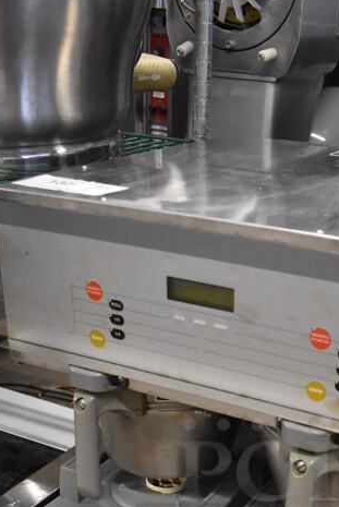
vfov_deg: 35.0
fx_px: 747
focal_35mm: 53
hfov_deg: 25.3
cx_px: 257
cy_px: 469
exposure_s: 1/125
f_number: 3.5
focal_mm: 18
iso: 2200
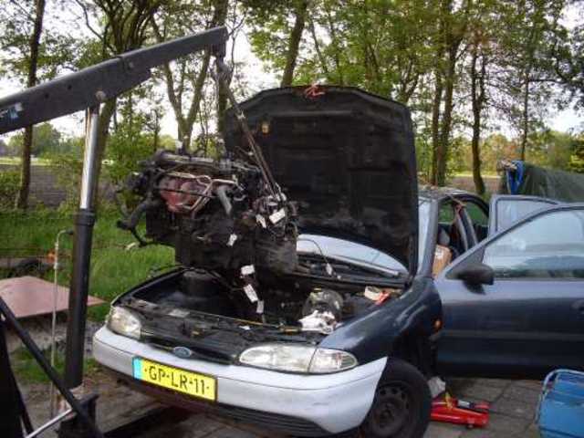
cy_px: 219
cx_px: 292
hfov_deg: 49.0
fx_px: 641
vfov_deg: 37.7
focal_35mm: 38
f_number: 2.8
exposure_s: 1/45
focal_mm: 6.3
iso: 100
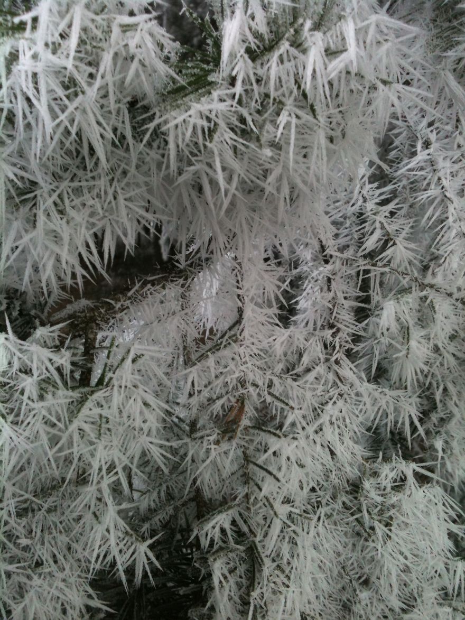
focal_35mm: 35
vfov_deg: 52.6
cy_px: 310
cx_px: 232
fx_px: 627
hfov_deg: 40.7
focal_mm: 3.85
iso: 80
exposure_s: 1/60
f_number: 2.8
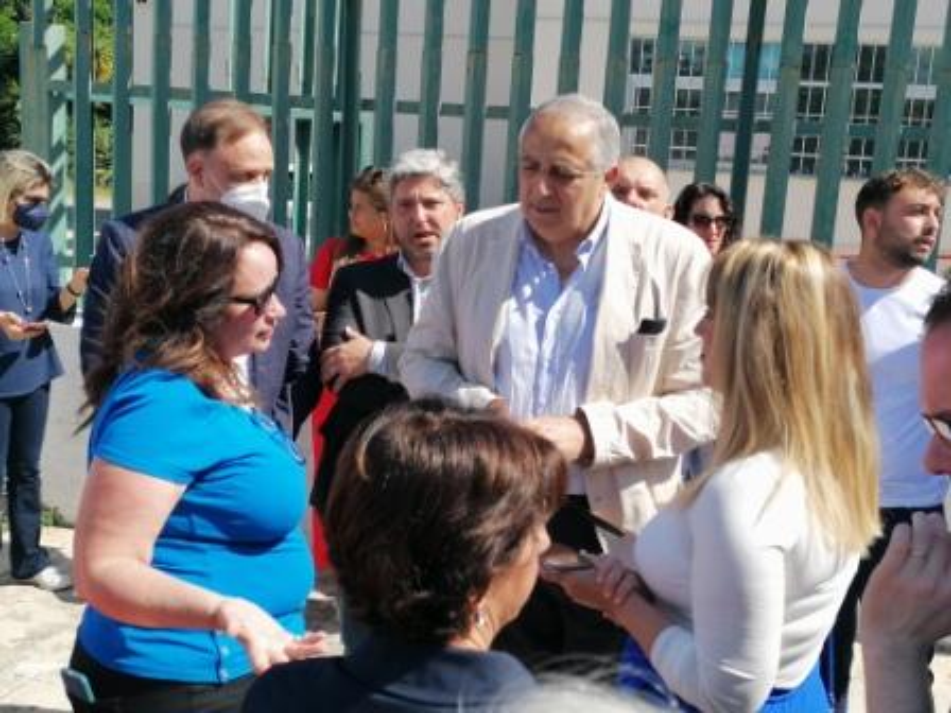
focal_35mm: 45
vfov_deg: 32.2
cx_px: 476
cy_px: 356
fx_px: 1236
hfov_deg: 42.1
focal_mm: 4.75
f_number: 1.8
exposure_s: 1/944
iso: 50
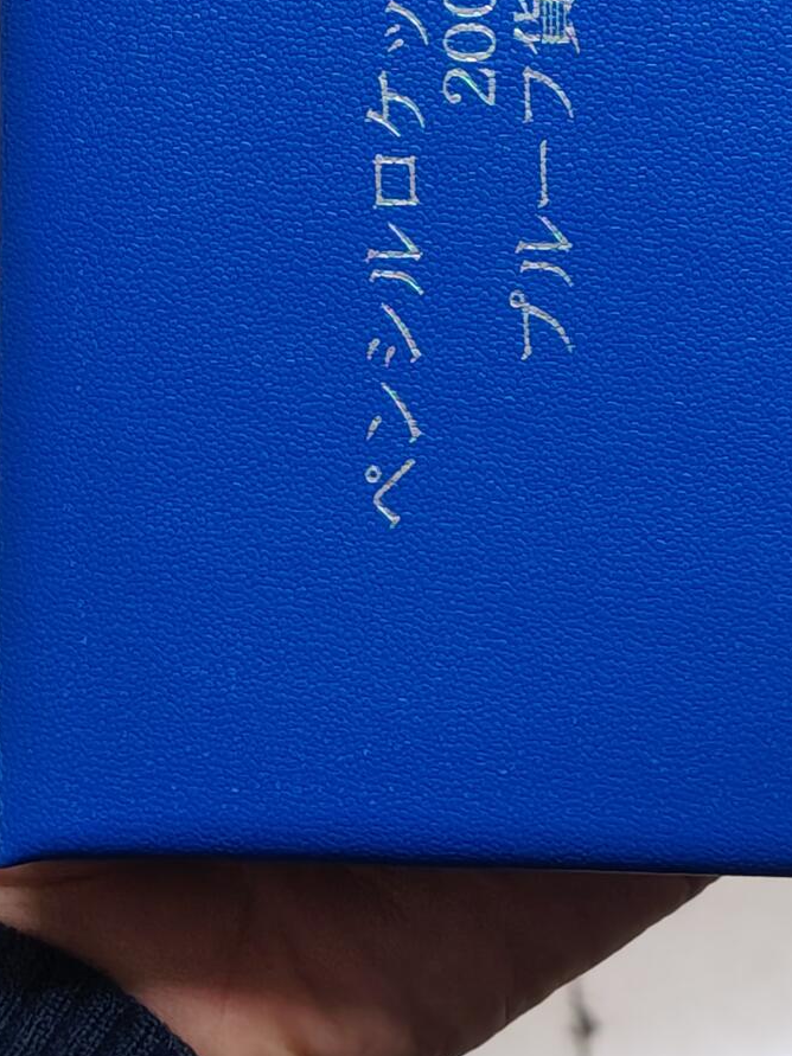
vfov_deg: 18.8
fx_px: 3143
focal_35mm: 103
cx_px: 575
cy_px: 139
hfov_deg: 14.3
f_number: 1.88
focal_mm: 4.84
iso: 897
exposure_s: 1/100
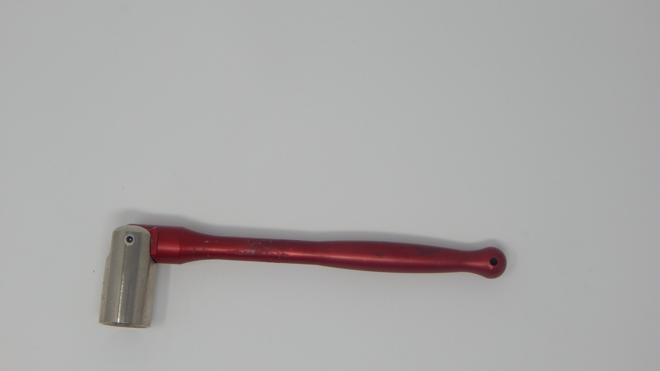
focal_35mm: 59
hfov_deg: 35.4
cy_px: 145
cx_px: 329
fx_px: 1033
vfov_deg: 20.4
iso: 125
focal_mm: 9.7
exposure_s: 1/125
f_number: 3.8
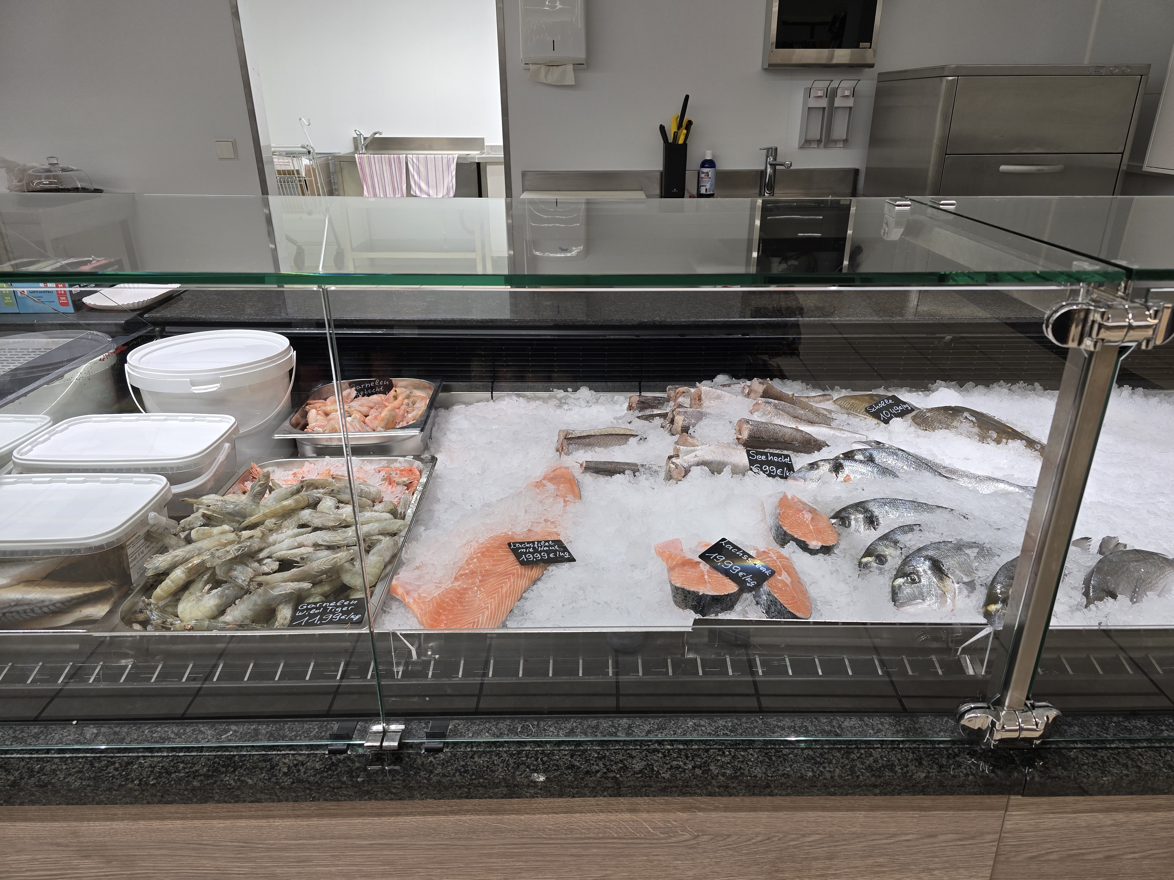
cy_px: 440
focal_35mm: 23
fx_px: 780
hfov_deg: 73.9
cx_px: 587
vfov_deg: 58.9
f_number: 1.7
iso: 100
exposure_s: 1/180
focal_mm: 6.3
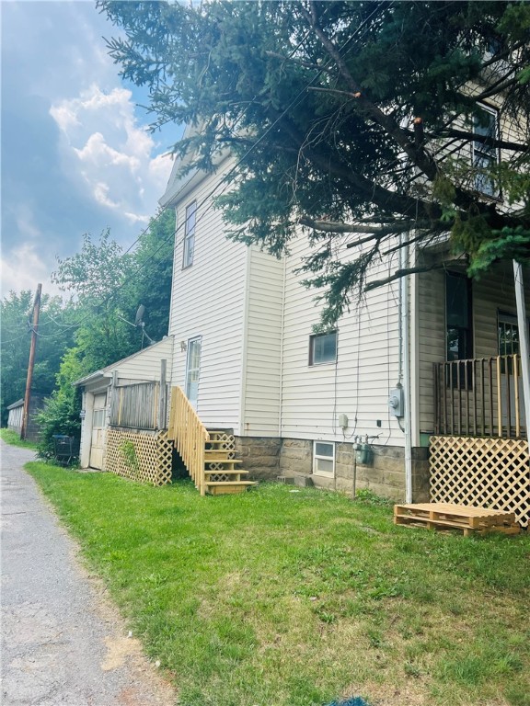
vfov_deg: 67.3
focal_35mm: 26
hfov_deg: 53.1
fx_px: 531
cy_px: 353
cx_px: 265
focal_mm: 5.7
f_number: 1.5
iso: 50
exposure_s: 1/1934
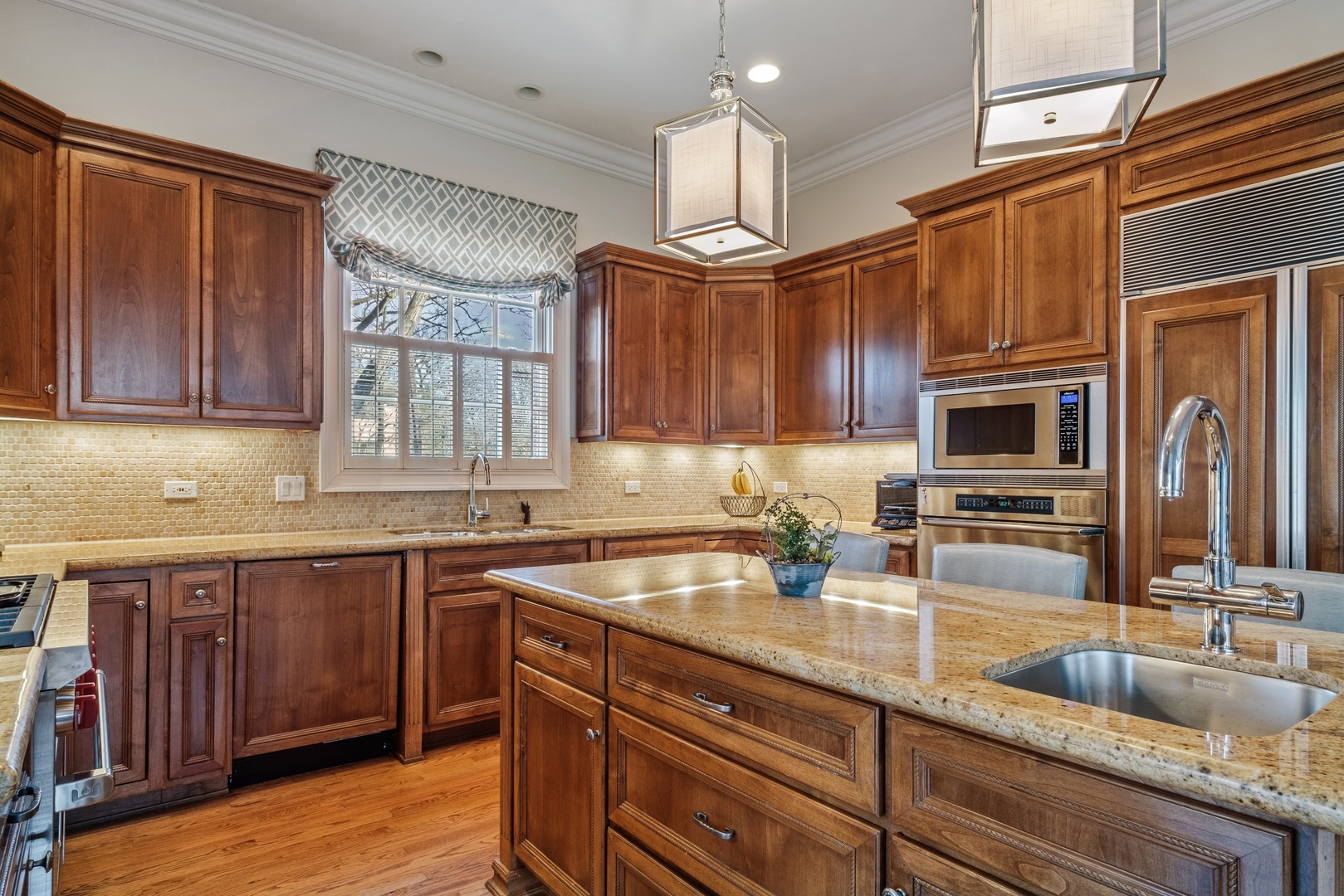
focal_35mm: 17
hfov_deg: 93.3
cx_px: 672
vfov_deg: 70.5
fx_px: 635
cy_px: 448
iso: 200
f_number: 10
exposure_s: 1
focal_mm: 11.5
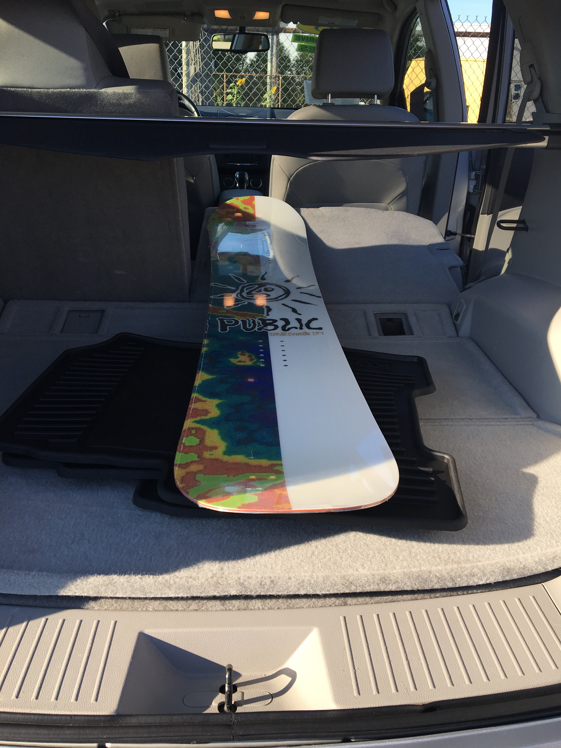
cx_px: 280
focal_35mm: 29
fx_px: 627
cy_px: 374
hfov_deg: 48.2
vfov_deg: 61.7
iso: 25
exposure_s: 1/487
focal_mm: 4.15
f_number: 2.2
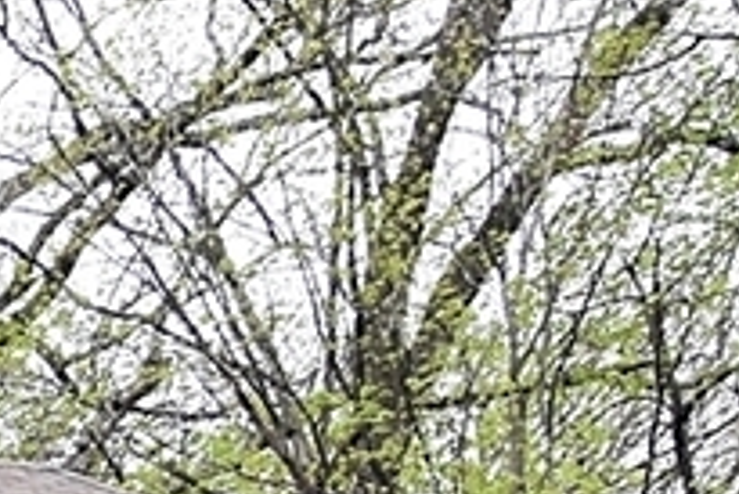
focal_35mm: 166
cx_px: -1334
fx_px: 3410
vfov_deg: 7.3
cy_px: 1504
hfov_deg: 9.9
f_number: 6.7
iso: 400
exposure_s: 1/180
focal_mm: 14
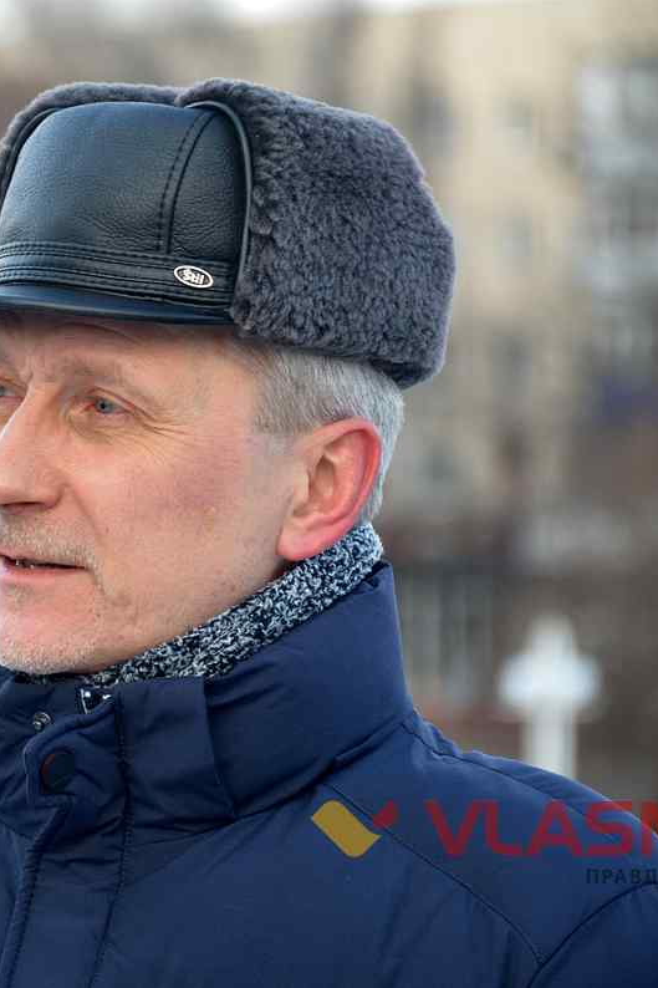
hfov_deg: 4.3
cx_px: 45
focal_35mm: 317
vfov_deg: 6.5
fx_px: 8694
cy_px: 493
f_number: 5.6
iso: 400
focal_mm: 140
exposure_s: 1/200
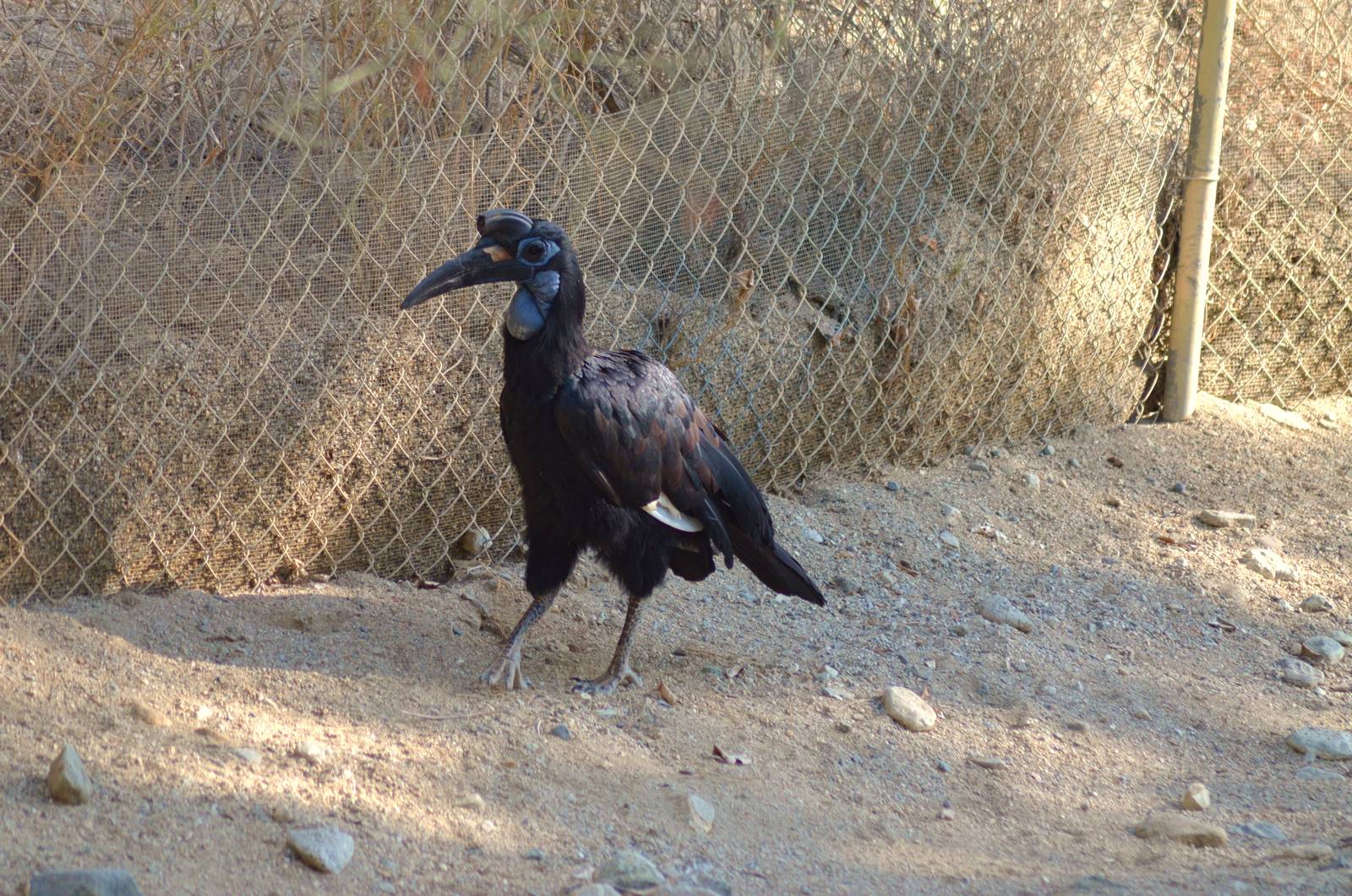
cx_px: 676
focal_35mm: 315
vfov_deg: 4.3
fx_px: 11806
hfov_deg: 6.6
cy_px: 448
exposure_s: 1/1000
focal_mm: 210
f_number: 4.8
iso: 560
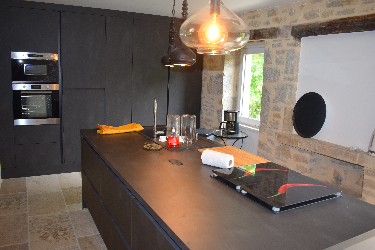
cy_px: 125
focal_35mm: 30
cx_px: 188
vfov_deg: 43.6
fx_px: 312
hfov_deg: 61.9
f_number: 4.5
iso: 800
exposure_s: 1/80
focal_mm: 20
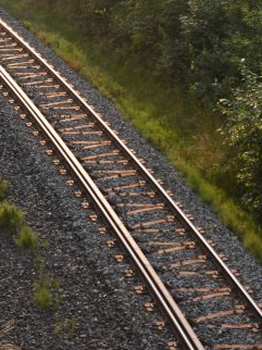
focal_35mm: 148
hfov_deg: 10.0
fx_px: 1495
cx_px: 108
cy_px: 174
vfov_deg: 13.4
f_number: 10
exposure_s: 1/60
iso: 200
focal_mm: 55
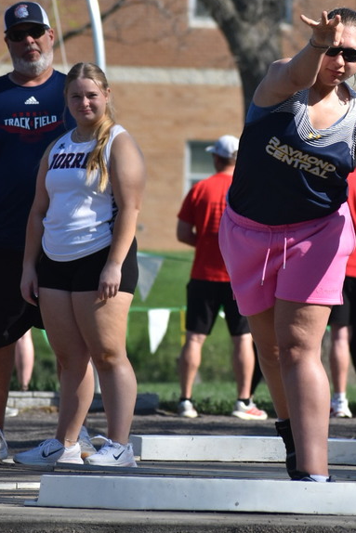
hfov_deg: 3.0
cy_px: 202
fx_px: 6745
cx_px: 313
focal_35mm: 455
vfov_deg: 4.5
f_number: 6.3
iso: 400
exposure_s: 1/1600
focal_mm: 170
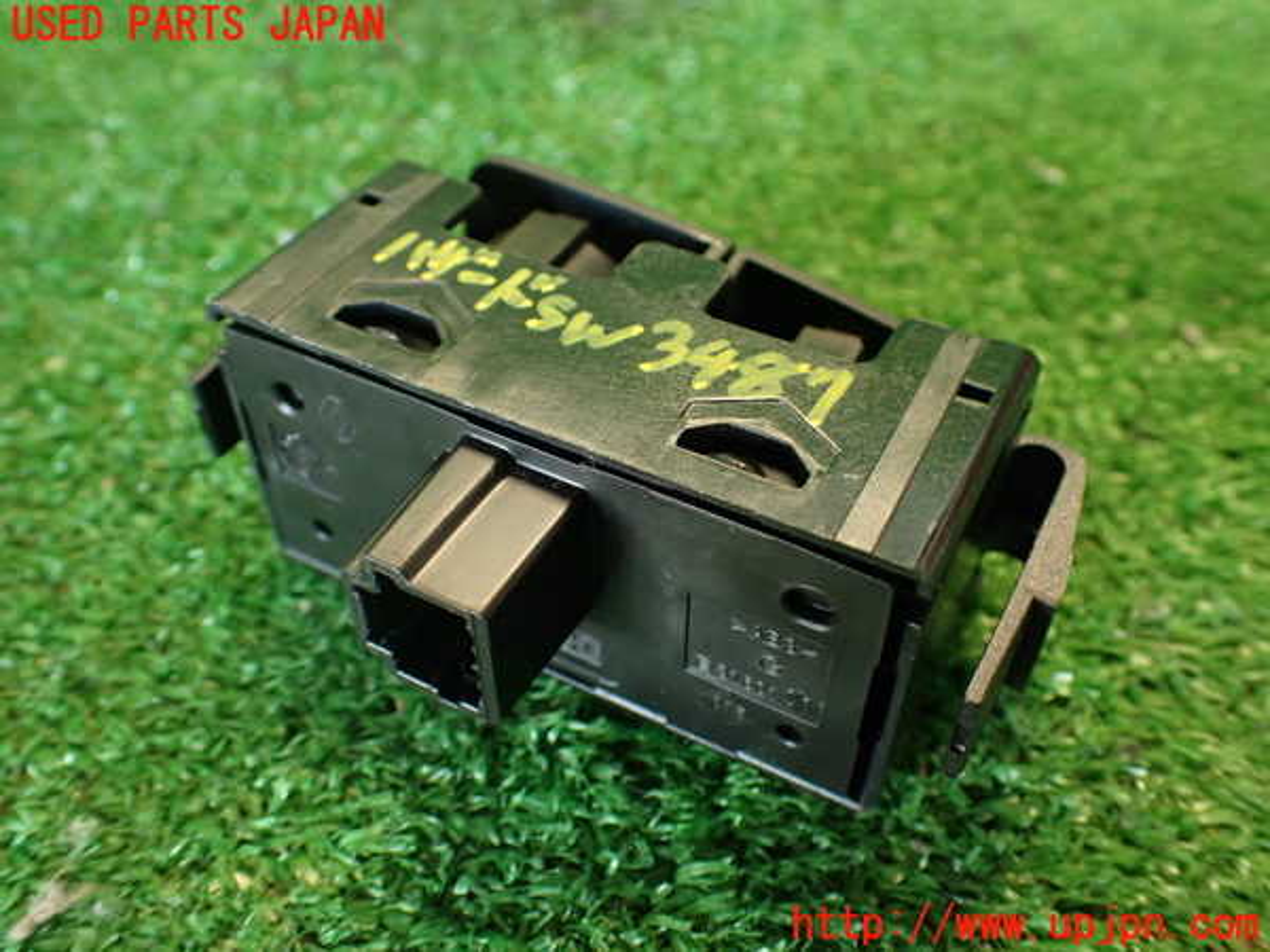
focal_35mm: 32
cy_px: 476
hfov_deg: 56.8
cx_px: 635
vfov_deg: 44.2
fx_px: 1174
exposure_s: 1/30
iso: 320
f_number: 2.4
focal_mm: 5.79
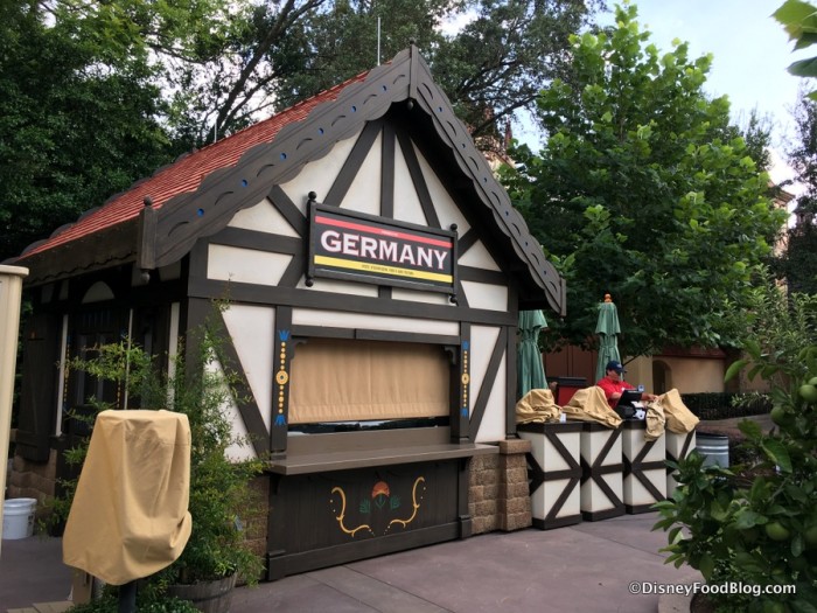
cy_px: 306
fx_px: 684
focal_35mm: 29
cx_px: 408
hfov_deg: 61.7
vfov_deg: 48.2
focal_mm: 4.15
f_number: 2.2
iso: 25
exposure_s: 1/252
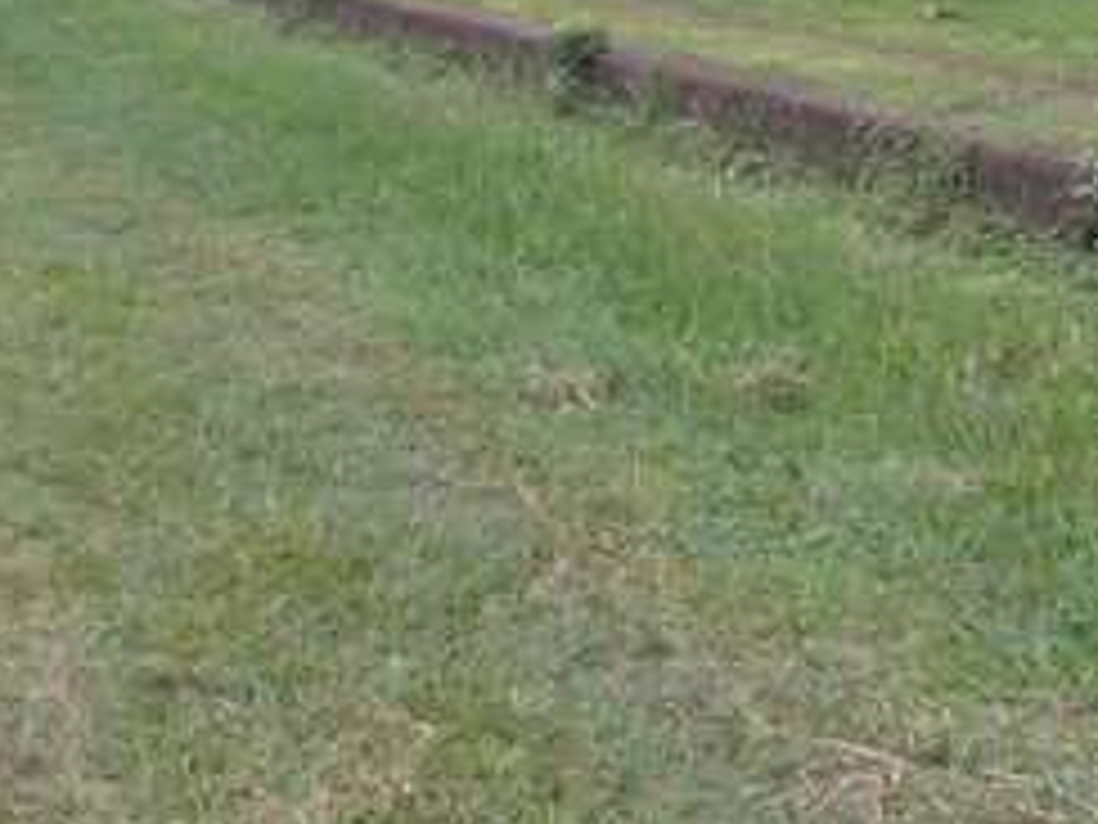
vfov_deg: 16.5
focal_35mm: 88
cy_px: 50
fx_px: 2791
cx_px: 765
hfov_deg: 22.1
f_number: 2.7
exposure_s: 1/200
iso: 80
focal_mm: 4
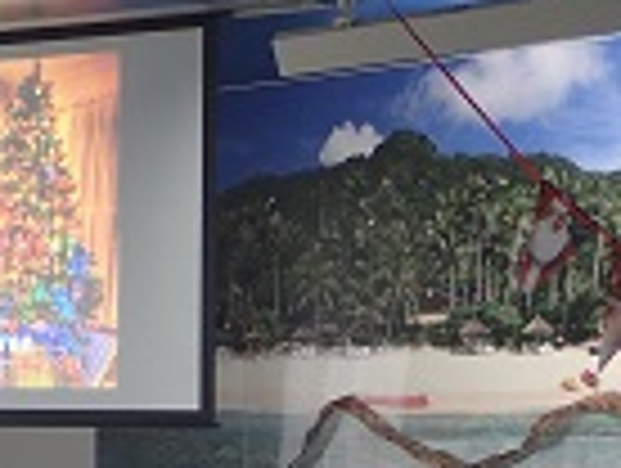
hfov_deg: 14.8
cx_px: 225
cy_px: 648
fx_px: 2390
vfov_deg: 10.9
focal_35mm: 133
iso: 200
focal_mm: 8.41
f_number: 3.1
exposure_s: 1/50
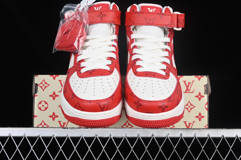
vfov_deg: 18.2
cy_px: 80
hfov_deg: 27.0
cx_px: 120
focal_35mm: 75
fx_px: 502
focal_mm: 50
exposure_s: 1/80
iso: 160
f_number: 8
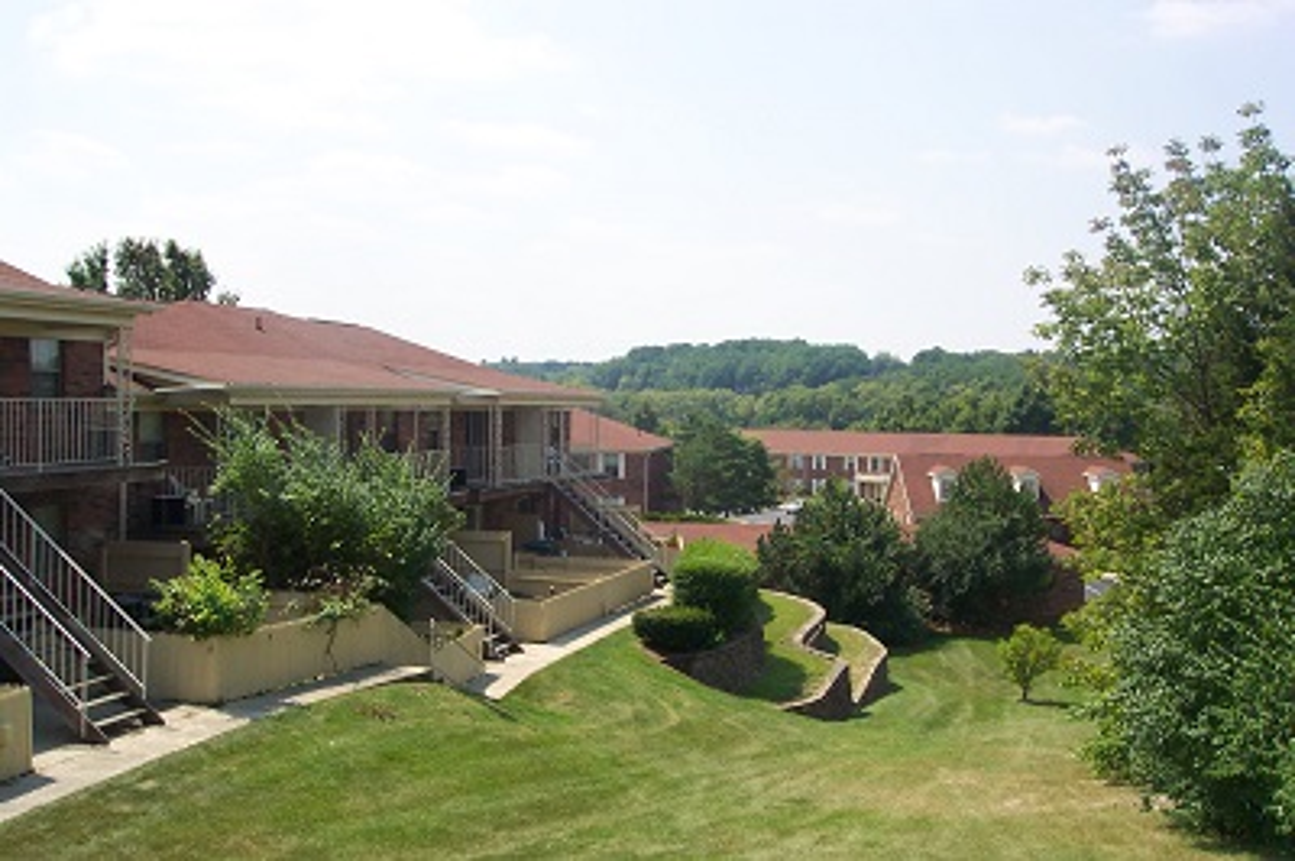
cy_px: 430
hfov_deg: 50.7
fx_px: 1366
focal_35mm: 38
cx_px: 648
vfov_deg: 35.0
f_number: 4.8
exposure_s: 1/500
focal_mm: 8
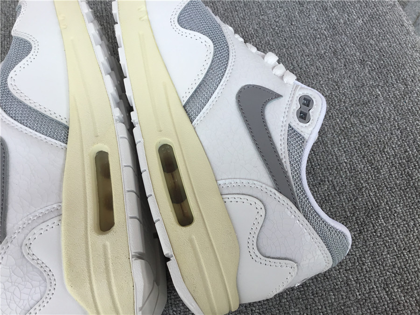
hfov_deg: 58.4
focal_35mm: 31
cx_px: 210
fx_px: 376
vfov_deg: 45.4
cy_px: 158
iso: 25
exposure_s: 1/503
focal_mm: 3.3
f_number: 2.4
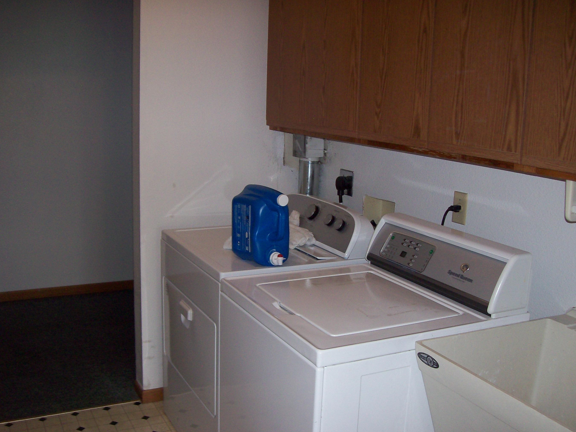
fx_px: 632
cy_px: 217
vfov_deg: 37.7
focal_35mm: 38
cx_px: 280
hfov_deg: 49.0
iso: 80
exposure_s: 1/64
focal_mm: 6
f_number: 2.7
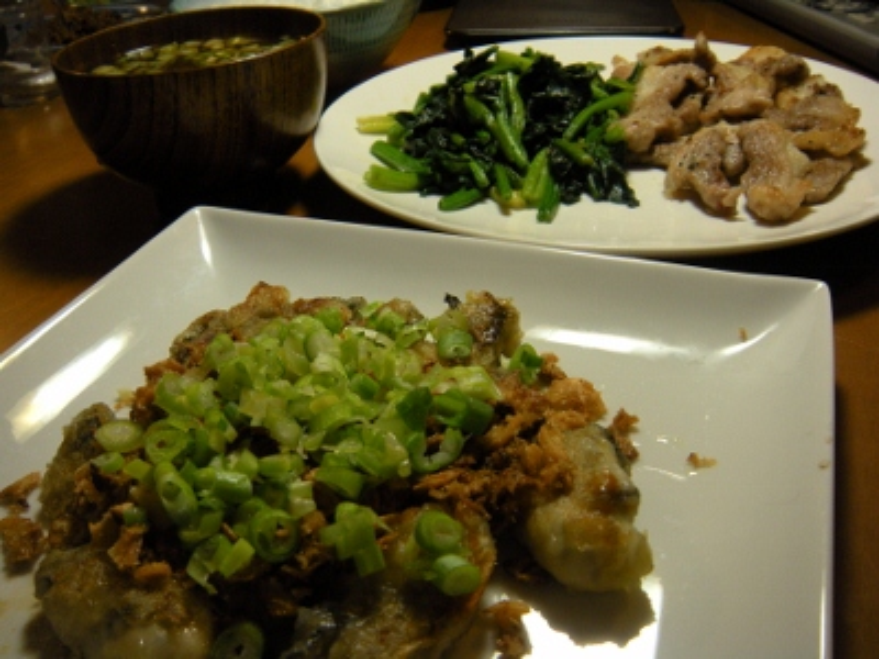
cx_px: 440
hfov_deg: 52.6
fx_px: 889
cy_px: 330
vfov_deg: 40.7
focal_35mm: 35
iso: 142
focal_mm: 5.9
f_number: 3.8
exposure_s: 1/60
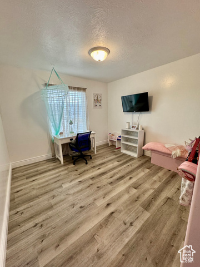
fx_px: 108
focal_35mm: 14
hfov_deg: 85.7
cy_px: 134
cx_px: 100
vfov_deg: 102.1
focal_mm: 2.22
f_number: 2.2
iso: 200
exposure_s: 1/120
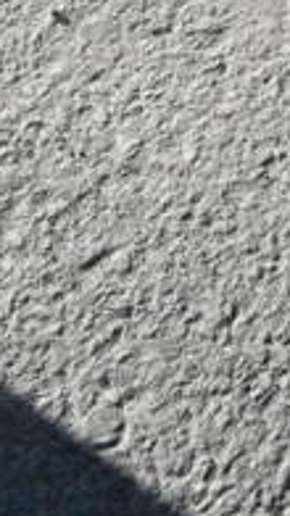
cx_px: 749
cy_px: -667
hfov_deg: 6.5
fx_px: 2410
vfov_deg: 10.7
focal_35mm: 176
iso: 6400
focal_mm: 24
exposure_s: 1/1600
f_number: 25
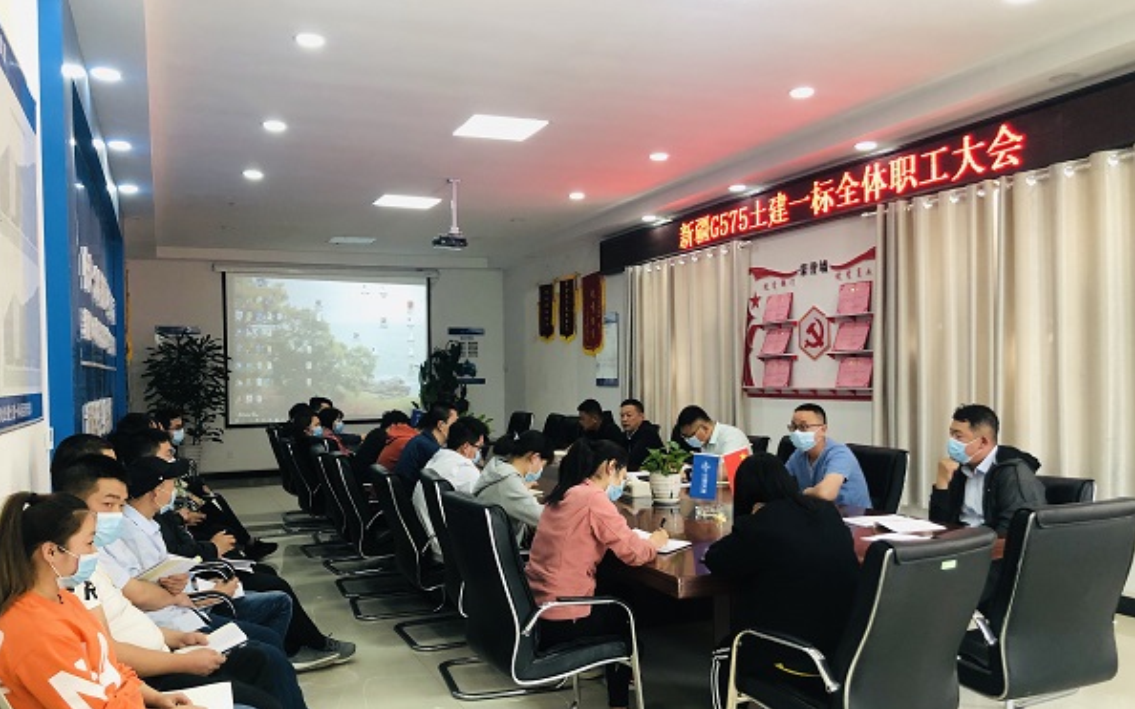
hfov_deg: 62.9
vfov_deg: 41.8
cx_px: 568
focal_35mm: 30
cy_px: 392
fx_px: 928
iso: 40
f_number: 1.8
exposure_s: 1/30
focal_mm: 3.99
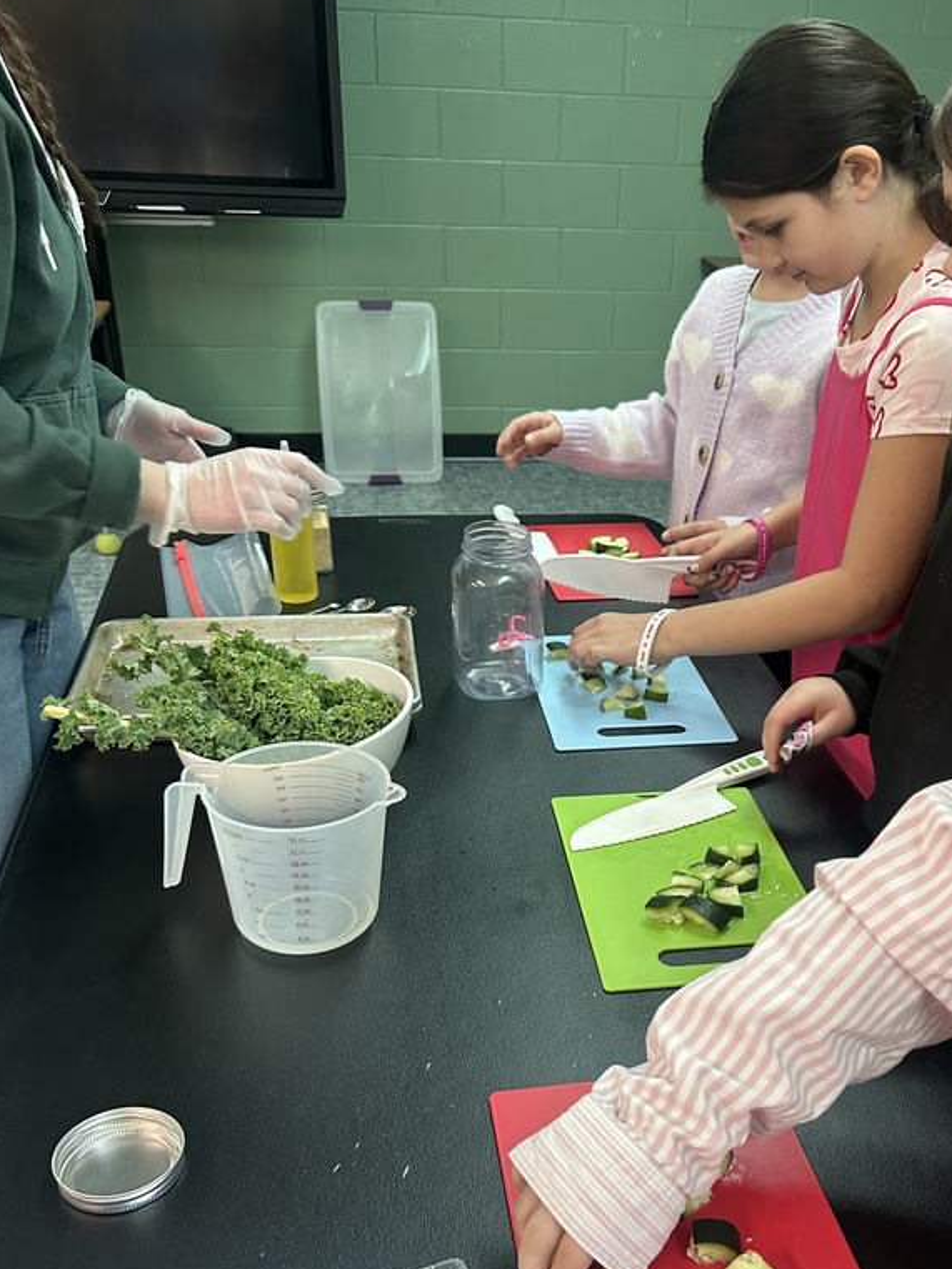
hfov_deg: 40.4
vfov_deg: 52.0
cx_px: 605
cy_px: 800
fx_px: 1283
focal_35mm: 35
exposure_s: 1/60
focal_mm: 5.7
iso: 200
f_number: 1.5
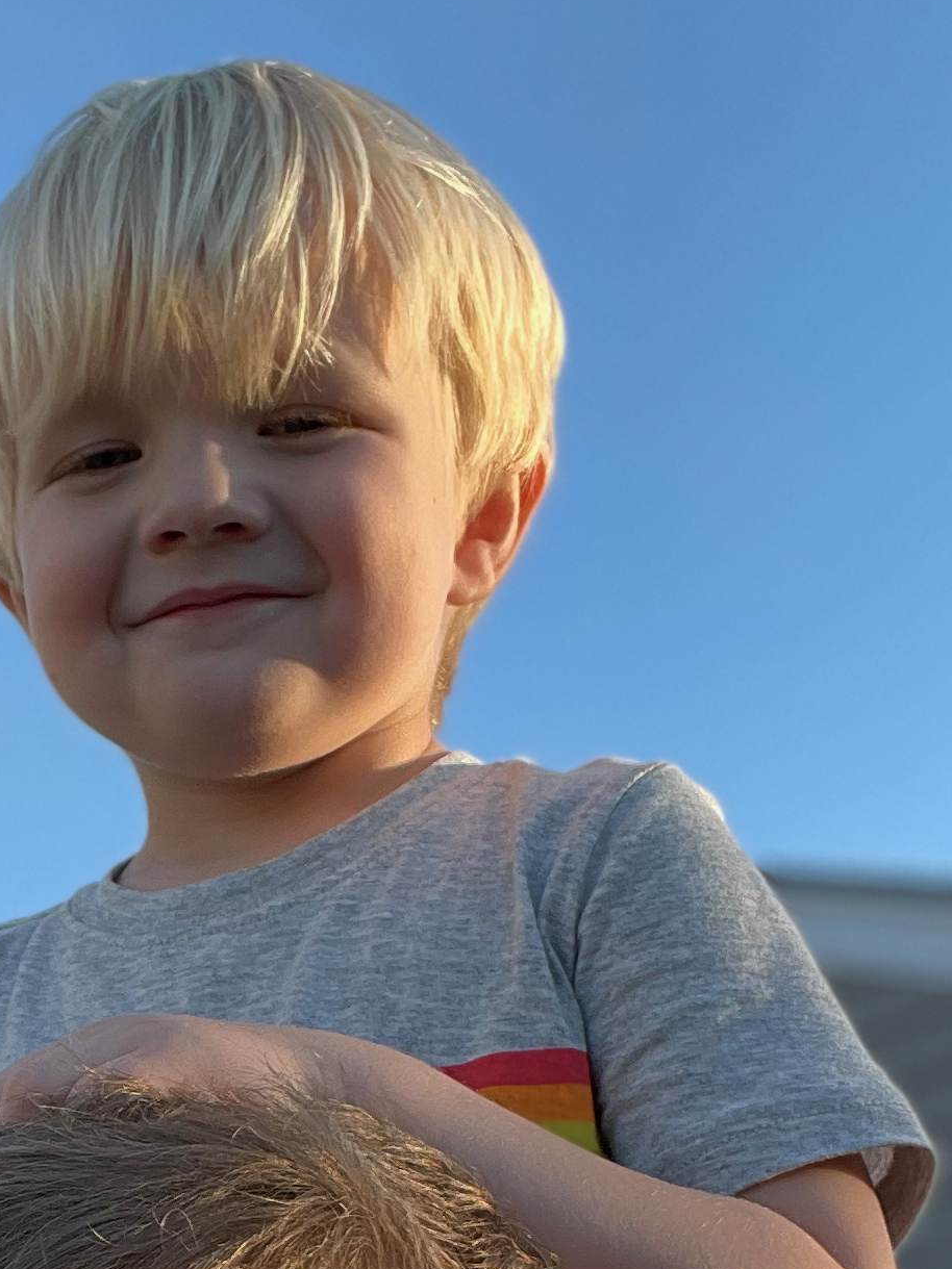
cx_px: 84
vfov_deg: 24.4
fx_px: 2787
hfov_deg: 19.0
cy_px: 1292
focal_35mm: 76
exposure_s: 1/166
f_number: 2.2
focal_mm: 2.71
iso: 25
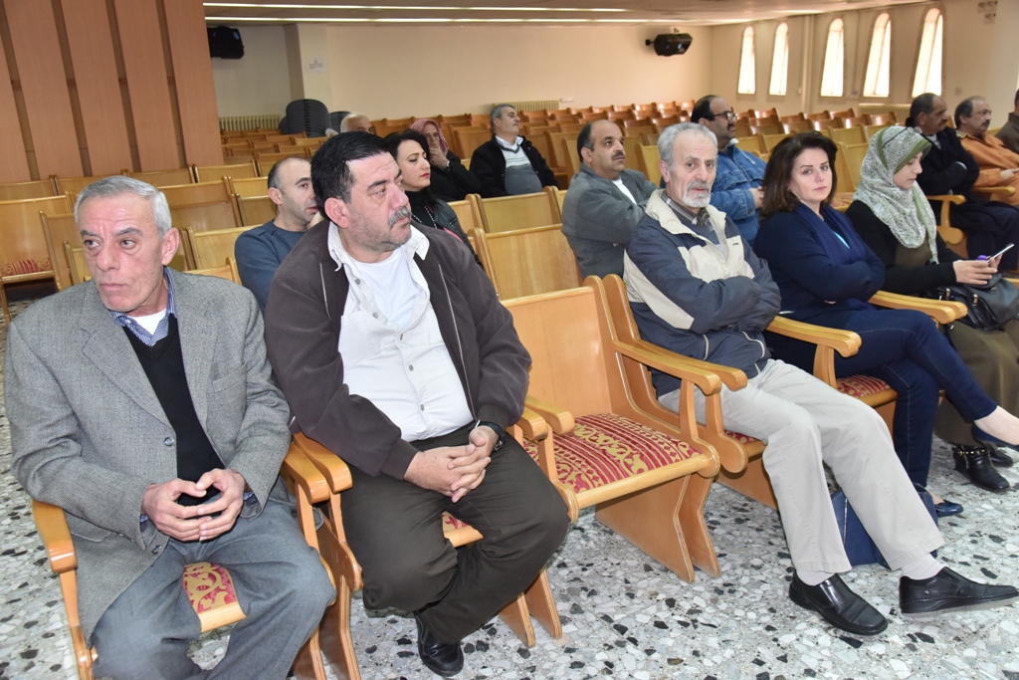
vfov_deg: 42.3
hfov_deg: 60.3
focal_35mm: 31
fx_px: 878
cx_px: 510
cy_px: 340
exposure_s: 1/200
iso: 2500
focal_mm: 31
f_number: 6.3
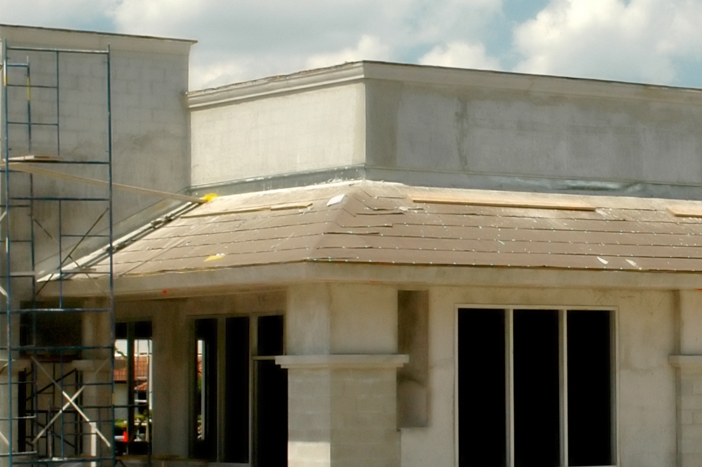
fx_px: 2708
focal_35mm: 139
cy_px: 145
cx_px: 575
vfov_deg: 9.8
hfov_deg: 14.7
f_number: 8
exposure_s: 1/250
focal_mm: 34
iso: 200
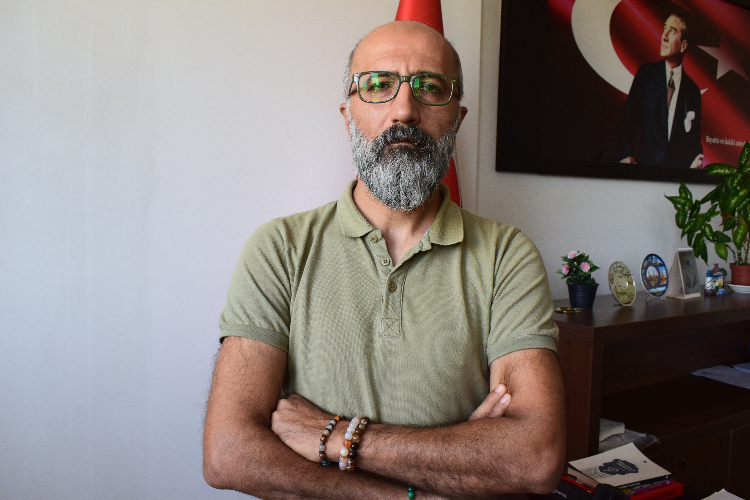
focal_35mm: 32
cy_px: 250
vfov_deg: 41.7
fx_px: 656
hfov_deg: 59.5
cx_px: 375
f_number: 8
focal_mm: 21
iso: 1250
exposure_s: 1/60
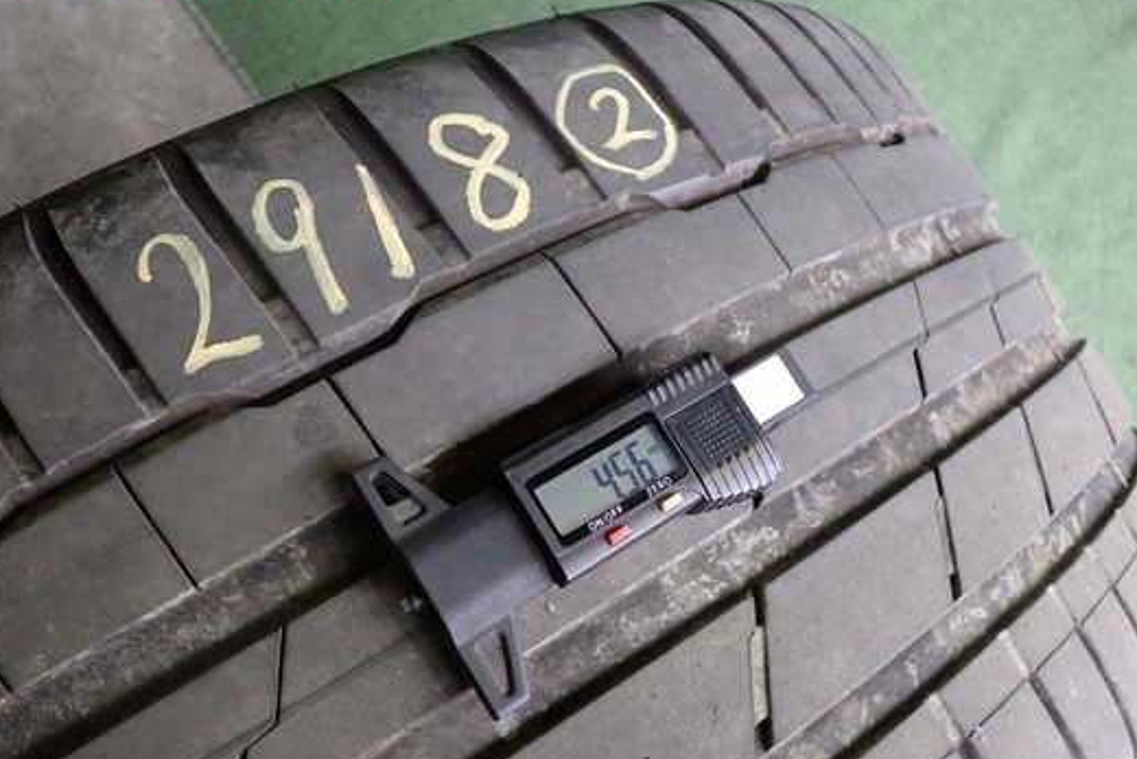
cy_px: 424
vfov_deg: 36.8
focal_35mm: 36
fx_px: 1137
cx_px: 641
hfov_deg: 53.0
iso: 200
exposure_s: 1/60
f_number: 2.3
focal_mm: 5.4
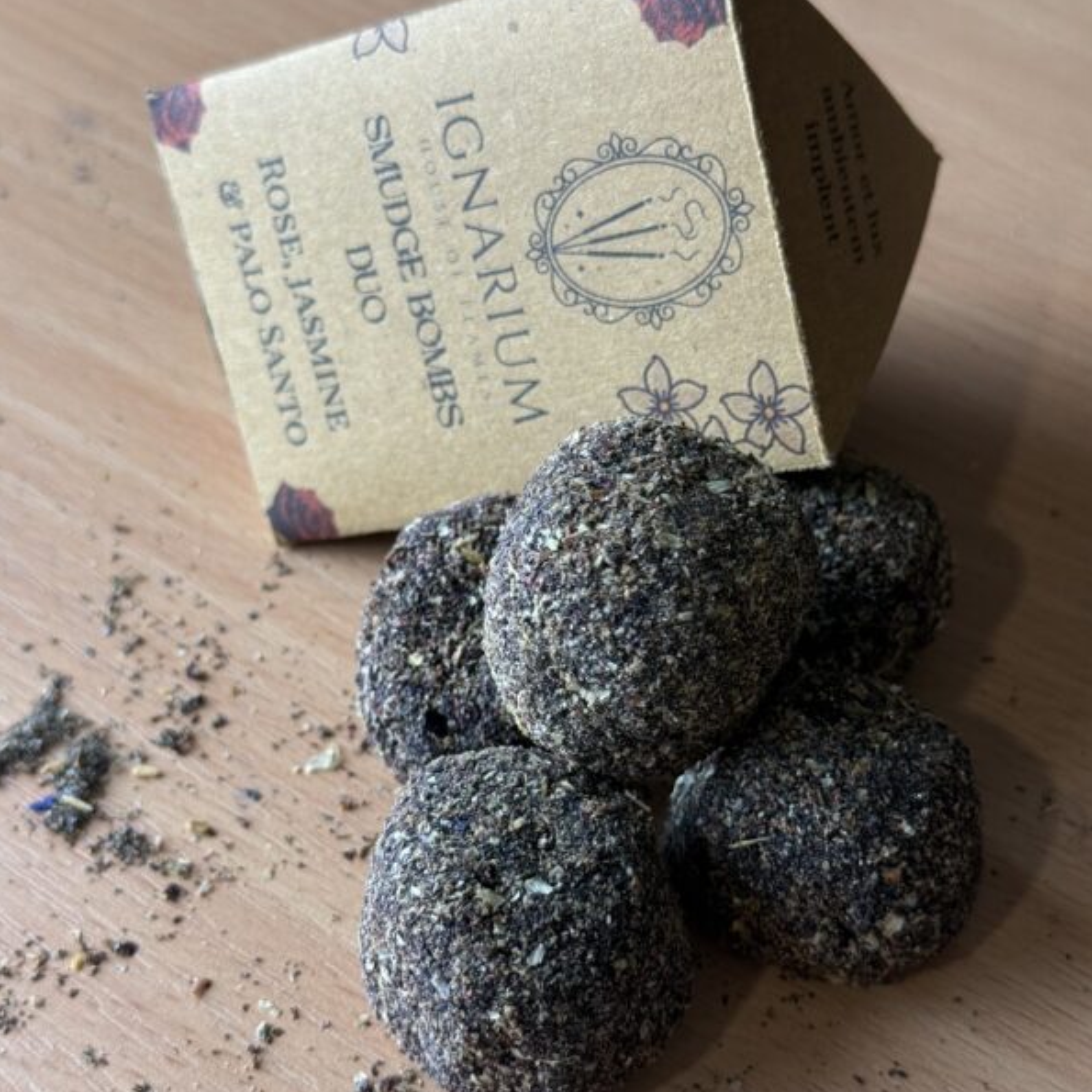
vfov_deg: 30.0
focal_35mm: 57
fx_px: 2034
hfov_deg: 30.0
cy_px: 569
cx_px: 545
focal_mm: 6.76
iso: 80
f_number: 1.78
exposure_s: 1/100
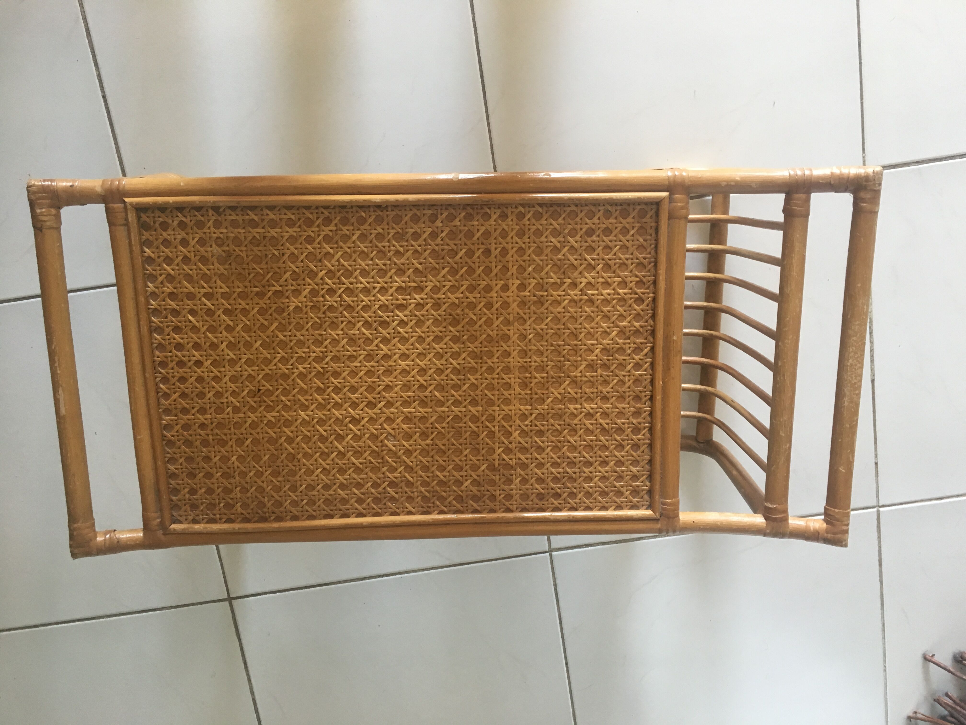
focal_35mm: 29
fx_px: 809
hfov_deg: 61.7
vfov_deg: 48.2
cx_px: 483
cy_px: 362
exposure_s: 1/33
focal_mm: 4.15
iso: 100
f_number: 2.2
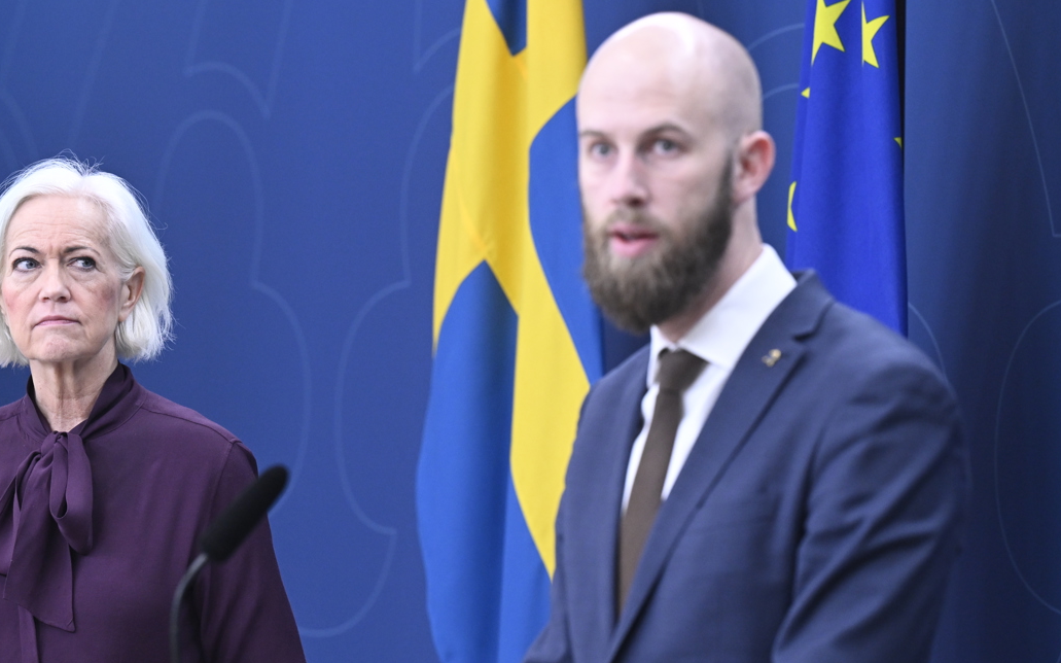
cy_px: 416
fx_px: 4857
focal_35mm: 168
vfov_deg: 7.8
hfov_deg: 12.5
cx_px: 423
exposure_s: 1/320
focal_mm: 125
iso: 2500
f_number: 4
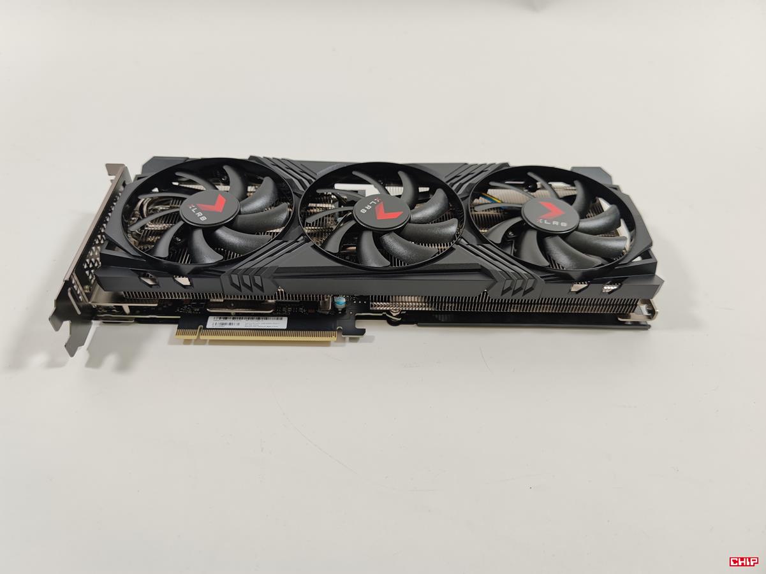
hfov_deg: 69.4
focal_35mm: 25
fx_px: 553
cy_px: 287
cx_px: 383
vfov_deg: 54.9
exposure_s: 1/100
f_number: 1.85
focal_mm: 6.78
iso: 67
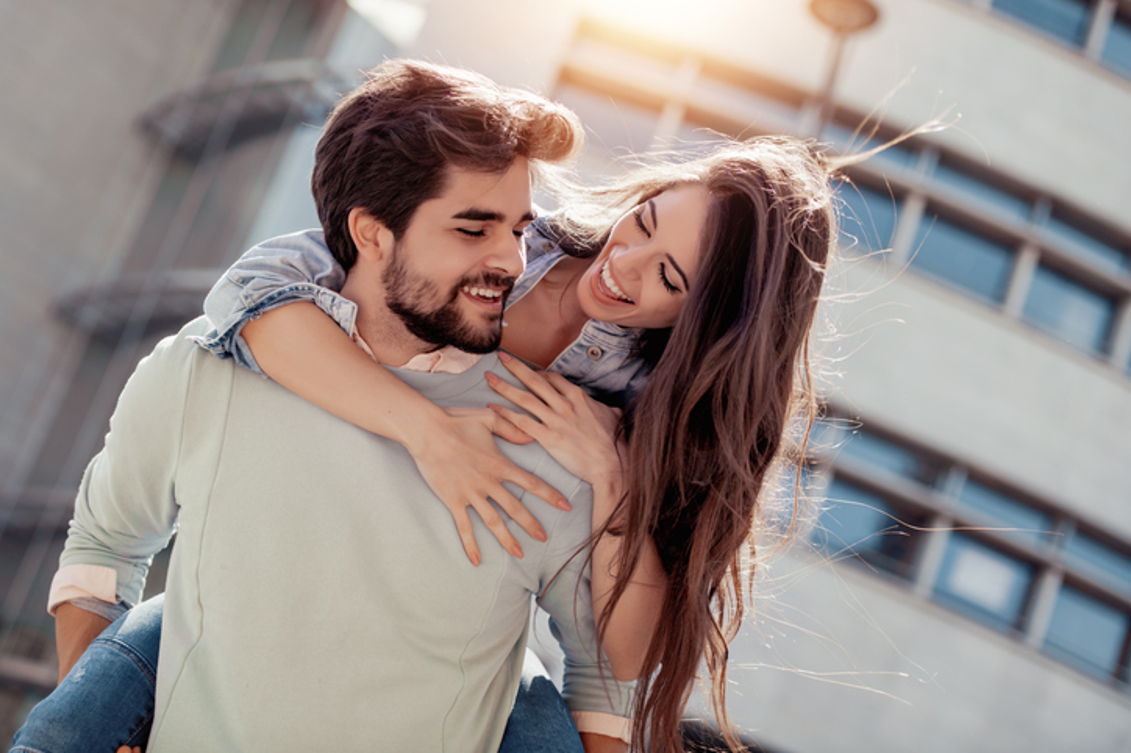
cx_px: 566
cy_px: 376
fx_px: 2198
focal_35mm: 70
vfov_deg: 19.4
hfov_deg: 28.9
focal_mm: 70
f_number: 2.8
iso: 80
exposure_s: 1/400
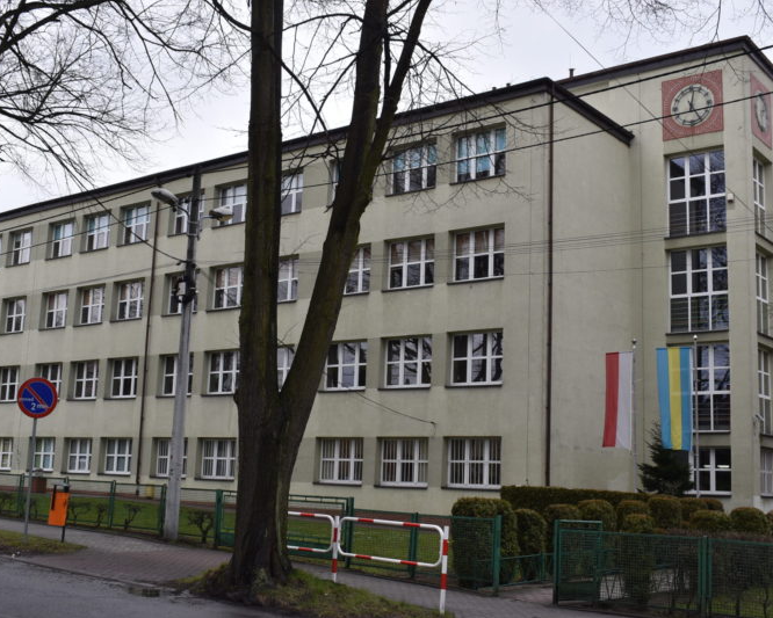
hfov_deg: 42.0
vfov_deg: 34.2
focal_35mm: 44
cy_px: 309
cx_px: 374
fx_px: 1007
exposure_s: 1/250
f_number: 8
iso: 200
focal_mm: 26
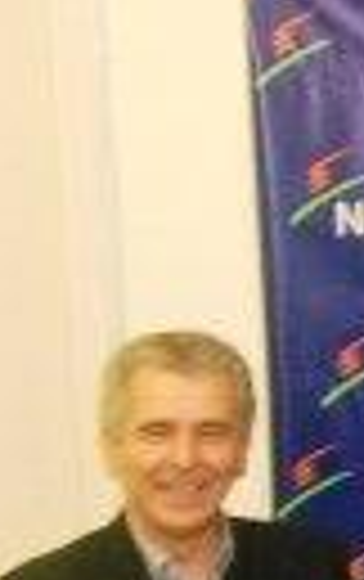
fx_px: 2151
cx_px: 957
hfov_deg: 8.6
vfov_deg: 15.3
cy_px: 387
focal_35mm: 136
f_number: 3.9
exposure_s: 1/30
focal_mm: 6.9
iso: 500
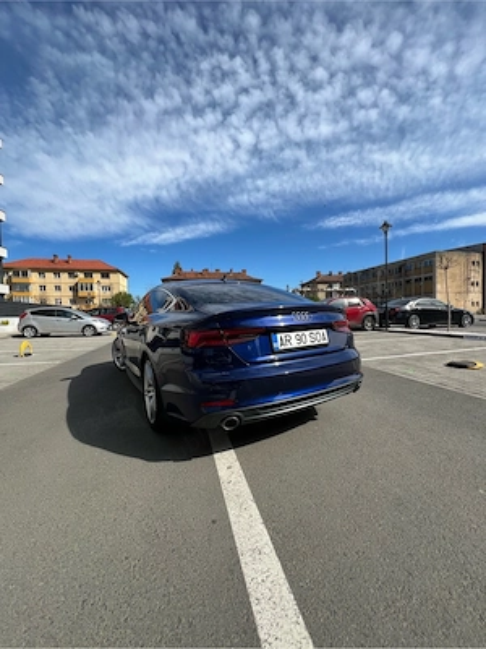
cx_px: 243
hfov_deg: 89.9
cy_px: 324
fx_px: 243
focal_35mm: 13
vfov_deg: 106.2
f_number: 1.8
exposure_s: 1/1179
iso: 32
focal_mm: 1.57
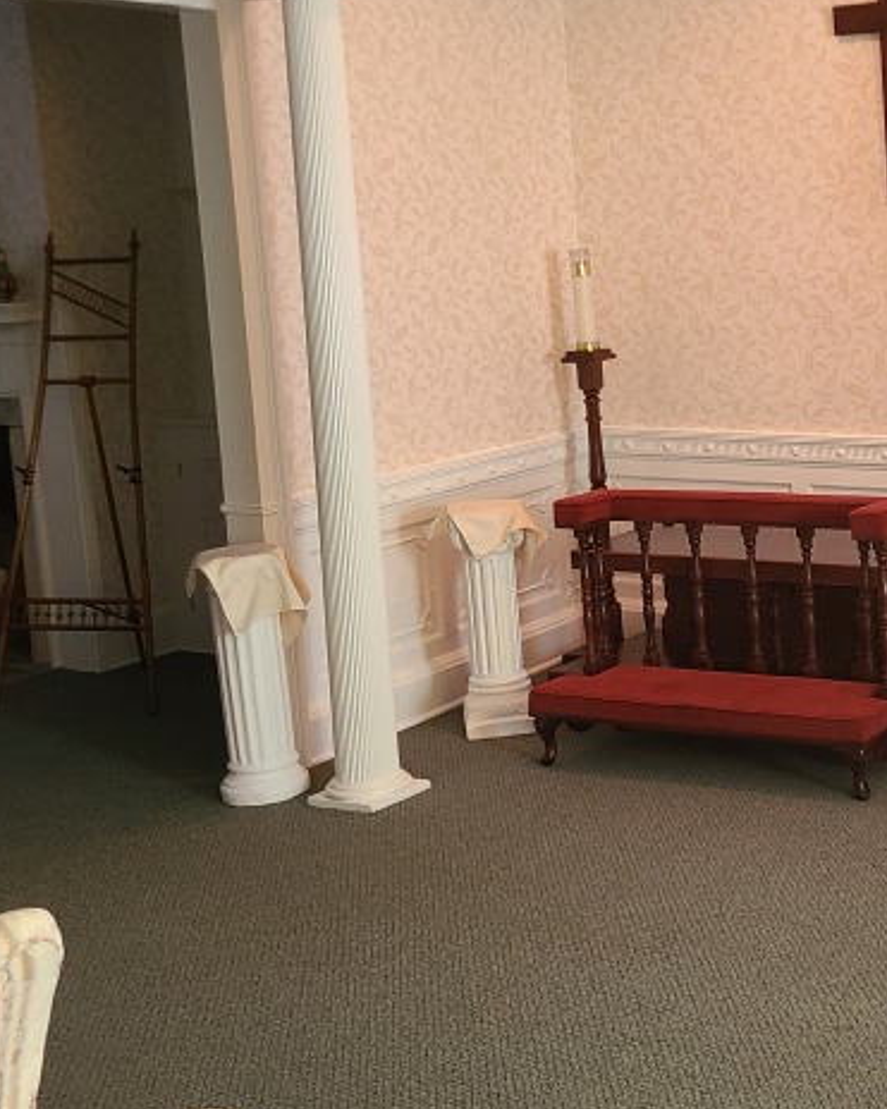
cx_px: 851
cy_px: 483
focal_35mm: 56
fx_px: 1838
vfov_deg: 33.5
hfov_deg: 26.0
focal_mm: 5.4
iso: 250
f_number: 1.8
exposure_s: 1/60
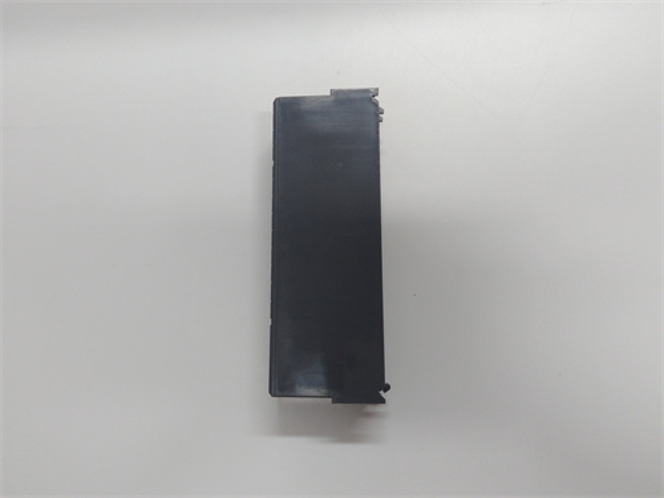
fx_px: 518
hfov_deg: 65.3
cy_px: 249
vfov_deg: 51.4
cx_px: 332
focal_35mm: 27
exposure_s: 1/33
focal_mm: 3.79
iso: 117
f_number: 2
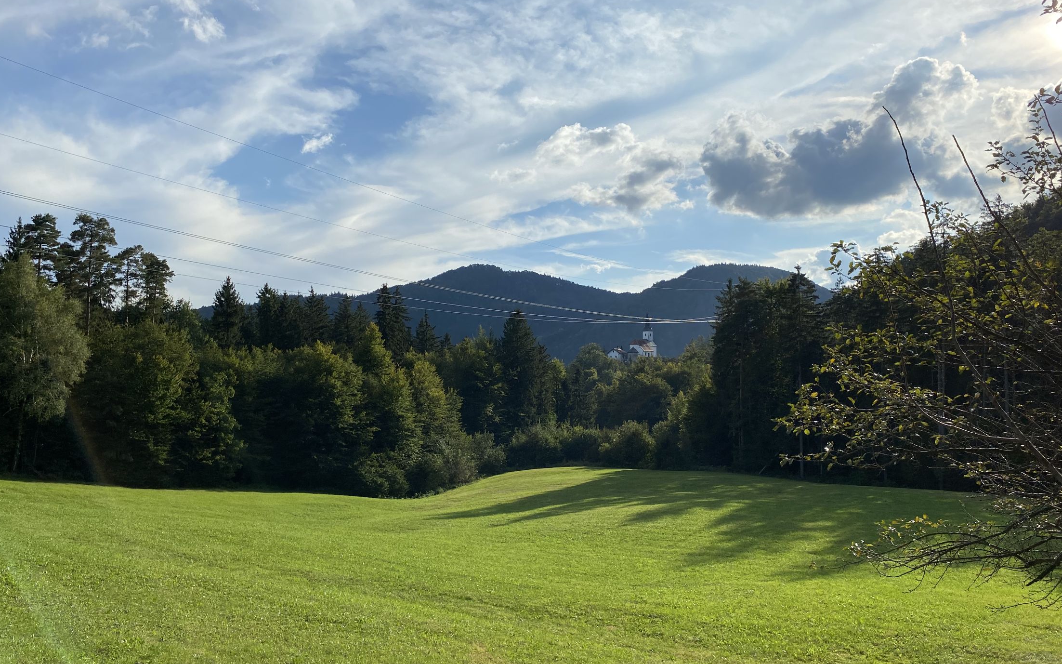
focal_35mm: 30
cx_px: 528
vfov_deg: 41.8
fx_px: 868
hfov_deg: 62.9
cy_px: 352
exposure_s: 1/4808
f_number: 1.8
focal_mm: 4.25
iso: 32
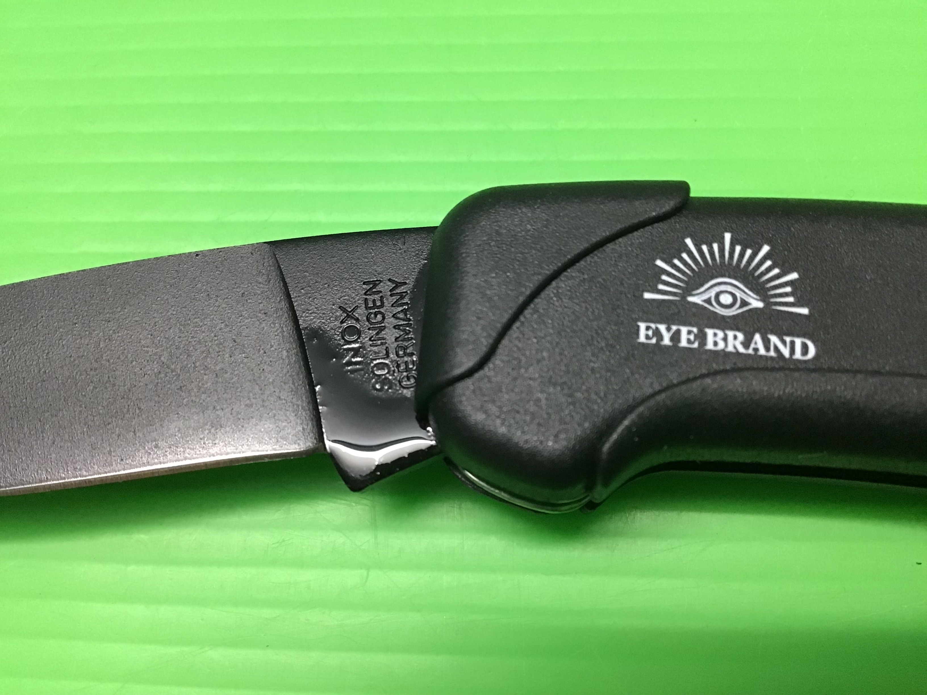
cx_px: 464
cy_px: 348
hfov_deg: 58.4
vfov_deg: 45.4
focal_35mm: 31
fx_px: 830
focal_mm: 3.3
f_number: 2.4
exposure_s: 1/33
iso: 200
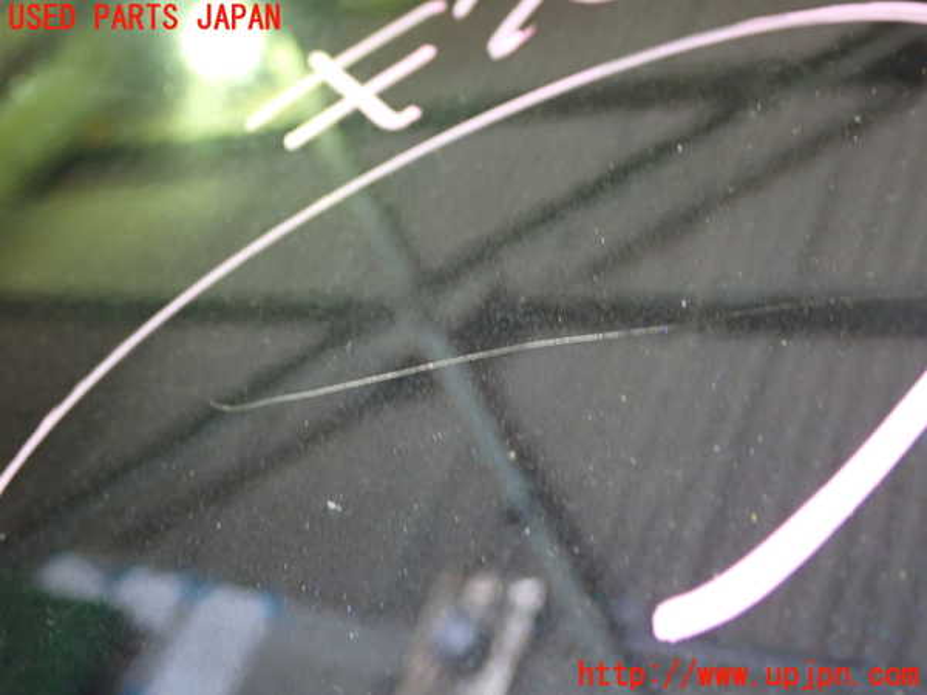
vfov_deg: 32.9
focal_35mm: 44
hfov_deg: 42.9
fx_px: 1178
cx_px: 464
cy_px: 348
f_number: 2.9
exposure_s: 1/15
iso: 800
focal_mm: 7.84
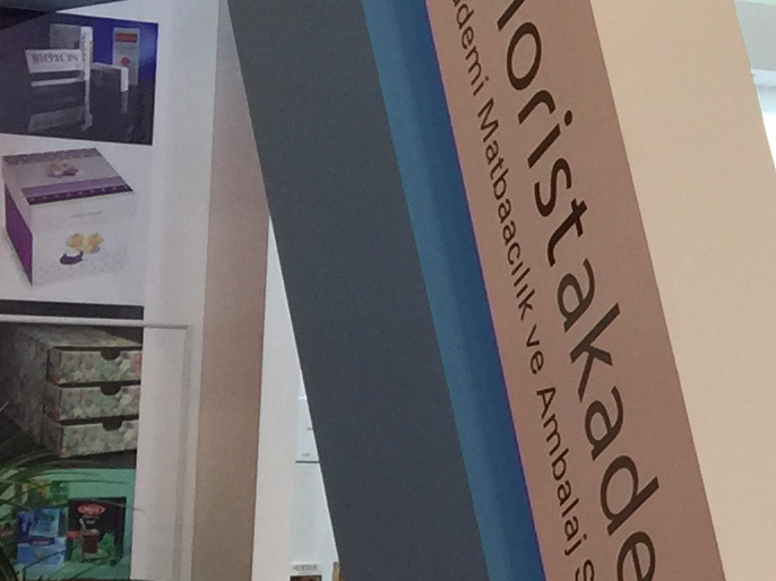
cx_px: 1671
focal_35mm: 138
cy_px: 314
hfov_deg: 12.2
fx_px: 3093
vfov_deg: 10.7
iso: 32
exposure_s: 1/33
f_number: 2.2
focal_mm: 4.15
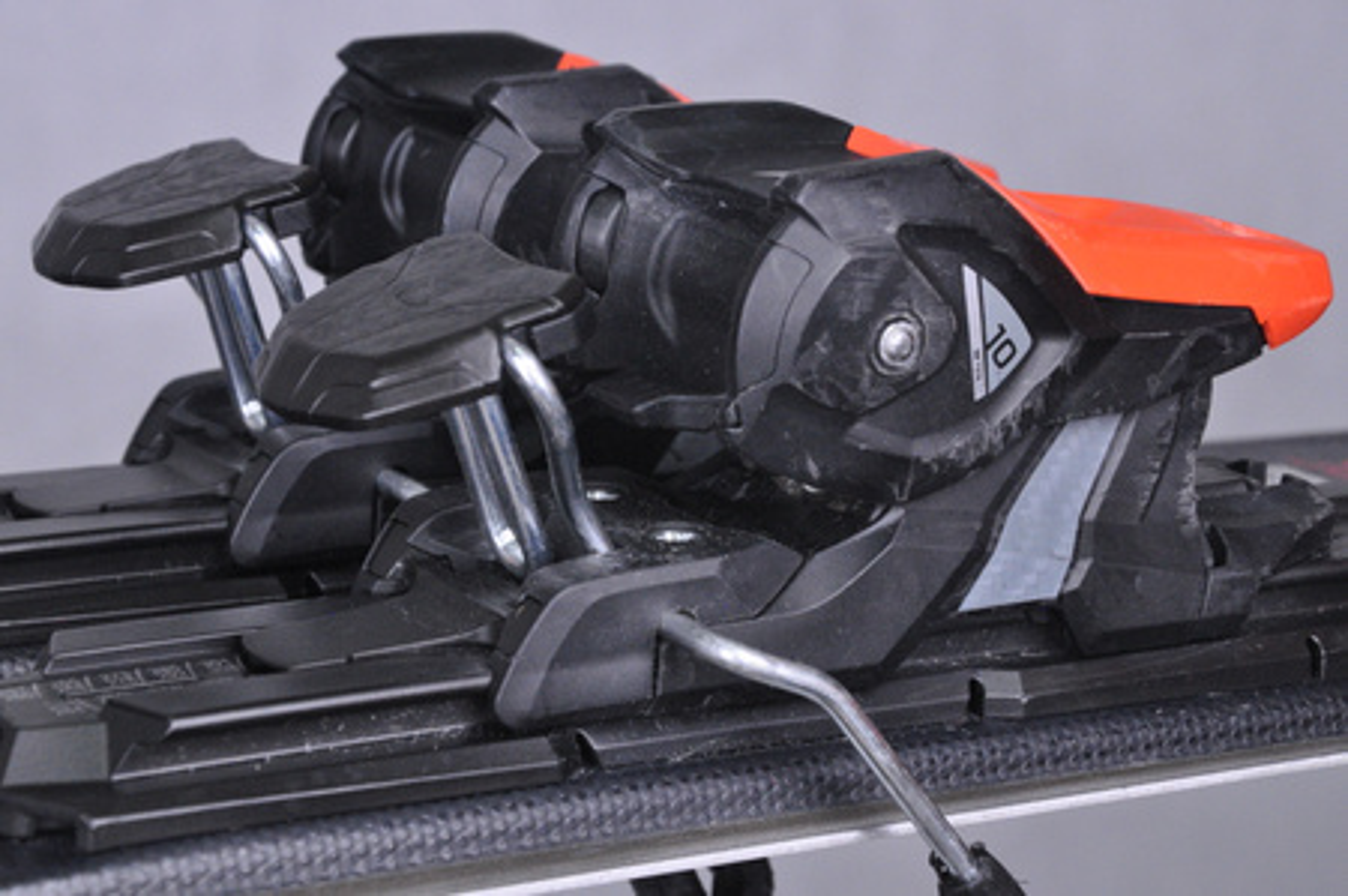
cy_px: 448
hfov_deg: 17.1
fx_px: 4488
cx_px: 674
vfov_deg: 11.4
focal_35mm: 120
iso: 3200
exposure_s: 1/125
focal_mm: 80
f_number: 9.5
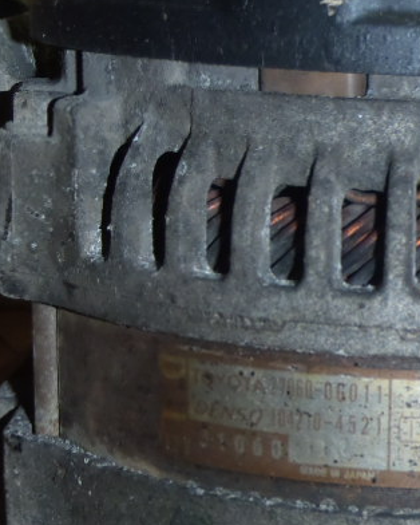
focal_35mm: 121
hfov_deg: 12.5
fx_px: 1879
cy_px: 402
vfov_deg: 15.8
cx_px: 469
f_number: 4.6
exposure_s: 1/40
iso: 100
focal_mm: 6.83
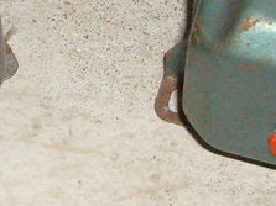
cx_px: 125
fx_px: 1251
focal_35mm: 157
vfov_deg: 9.4
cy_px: -6
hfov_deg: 12.6
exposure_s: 1/45
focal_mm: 5.8
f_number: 2.8
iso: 400
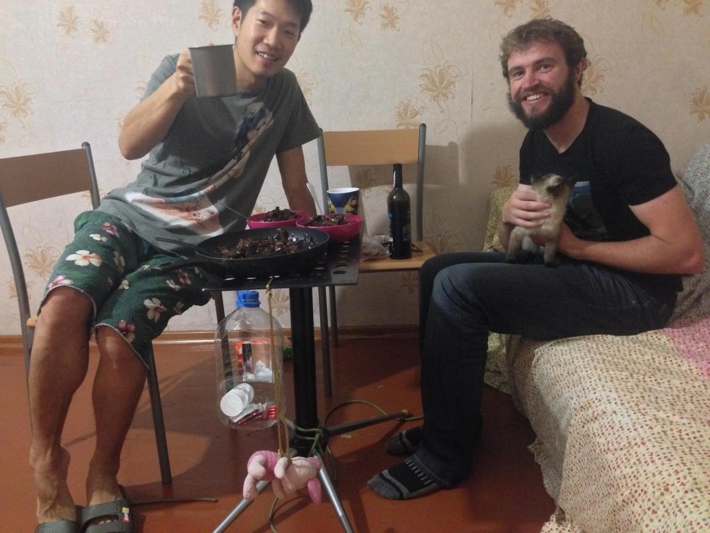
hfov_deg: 55.3
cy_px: 266
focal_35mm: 33
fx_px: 677
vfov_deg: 43.0
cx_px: 355
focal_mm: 4.12
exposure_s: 1/15
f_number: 2.4
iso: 800
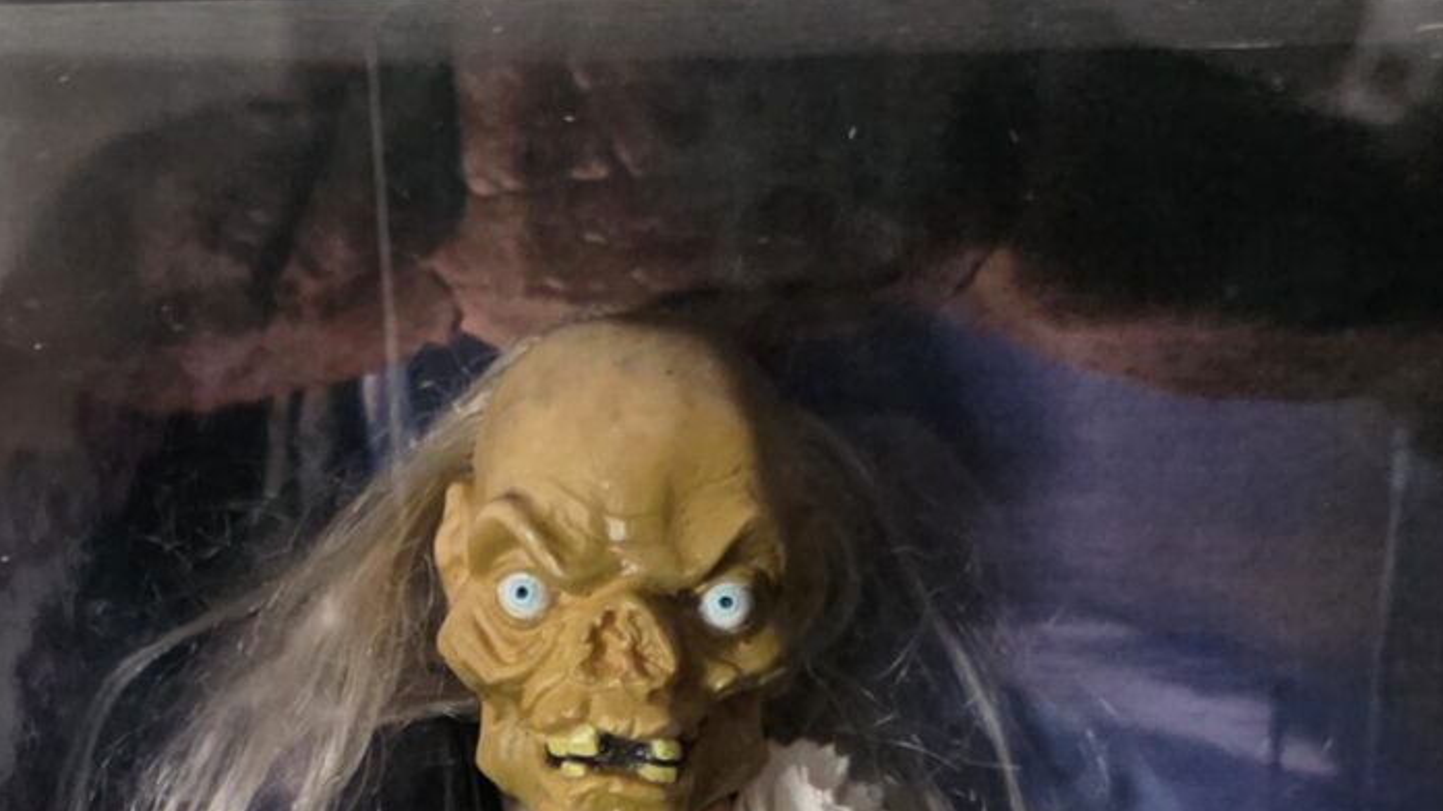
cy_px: 1314
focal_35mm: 92
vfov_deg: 12.3
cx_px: 426
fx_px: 3520
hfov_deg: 23.0
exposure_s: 1/100
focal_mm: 6.3
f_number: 1.7
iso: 1600
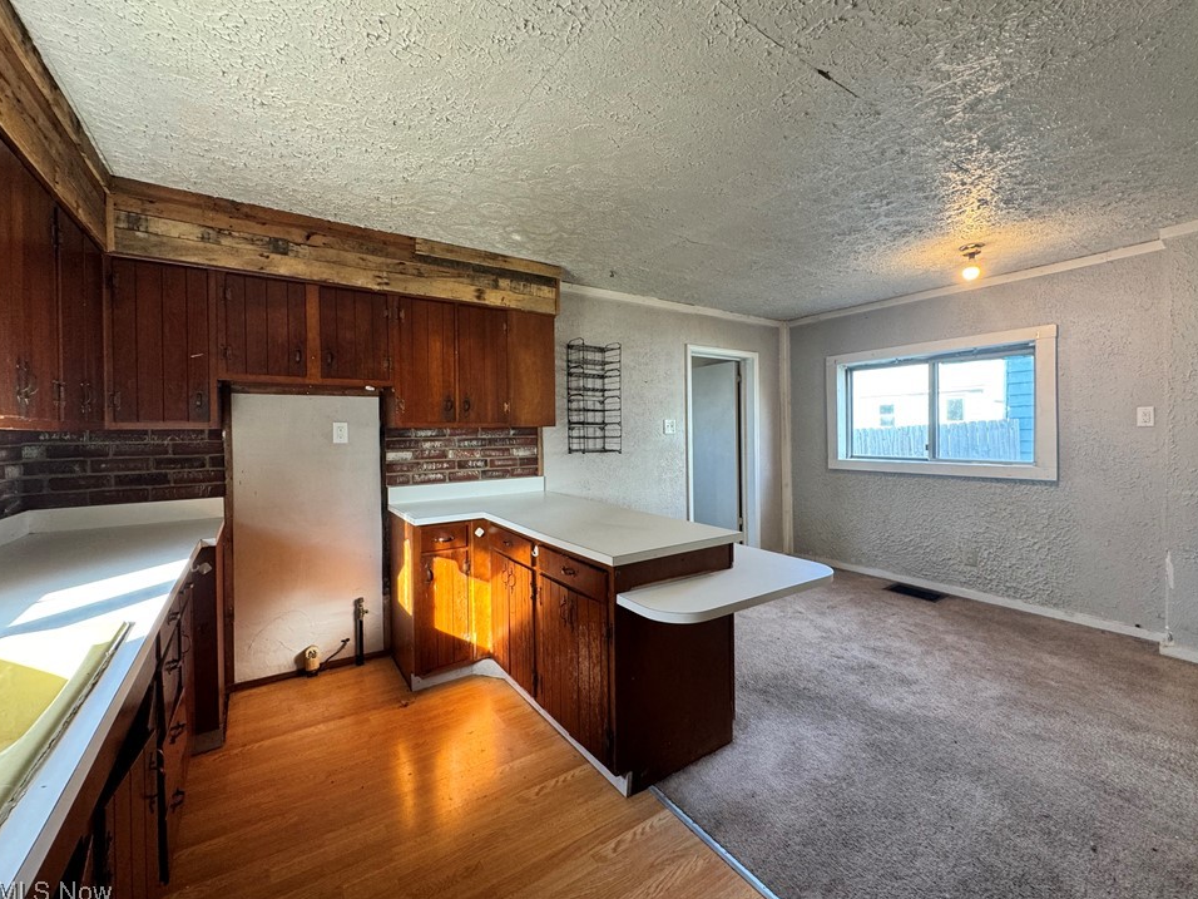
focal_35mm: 15
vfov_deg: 81.7
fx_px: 519
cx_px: 630
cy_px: 439
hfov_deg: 98.1
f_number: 2.2
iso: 200
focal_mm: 2.22
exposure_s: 1/60
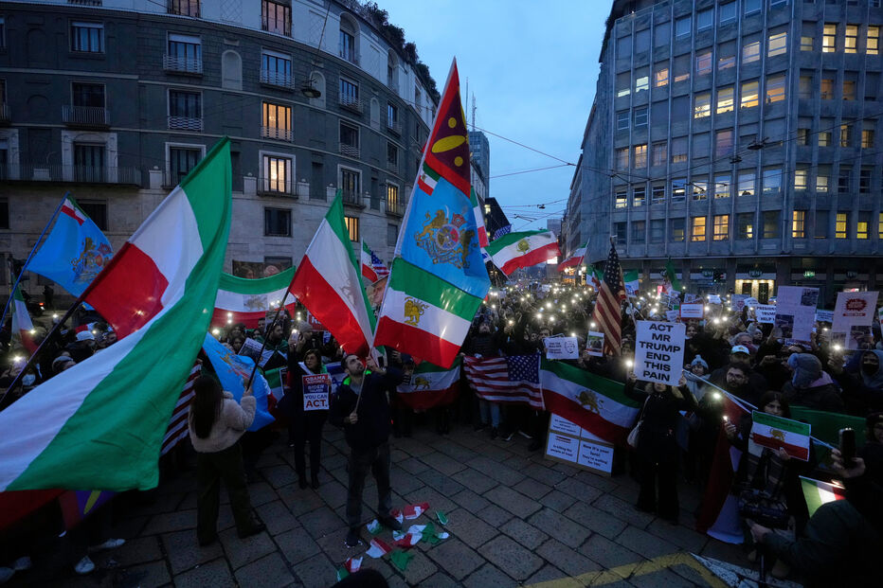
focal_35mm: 16
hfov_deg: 96.7
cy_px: 294
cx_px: 442
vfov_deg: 73.7
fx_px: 392
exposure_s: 1/250
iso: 4000
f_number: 3.5
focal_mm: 16
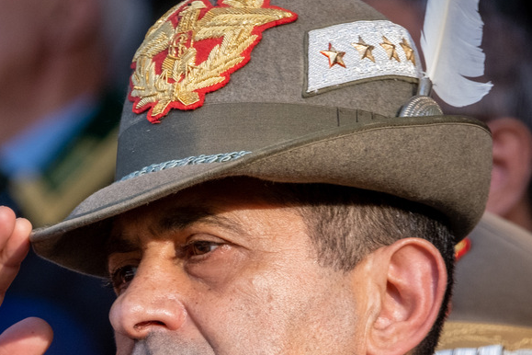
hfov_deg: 1.9
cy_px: 305
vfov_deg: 1.3
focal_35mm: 1093
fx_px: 16151
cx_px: 127
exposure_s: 1/200
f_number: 8
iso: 640
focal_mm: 301.1
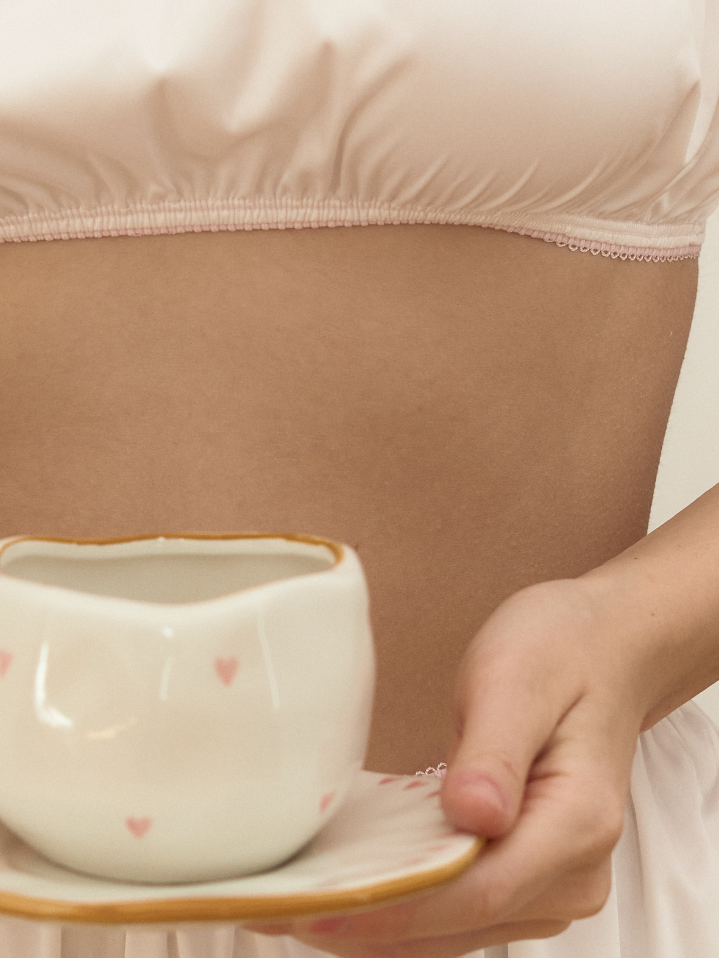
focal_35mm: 149
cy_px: 614
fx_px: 4126
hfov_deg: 9.9
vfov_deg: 13.2
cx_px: 207
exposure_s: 1/200
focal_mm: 50
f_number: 4
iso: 400
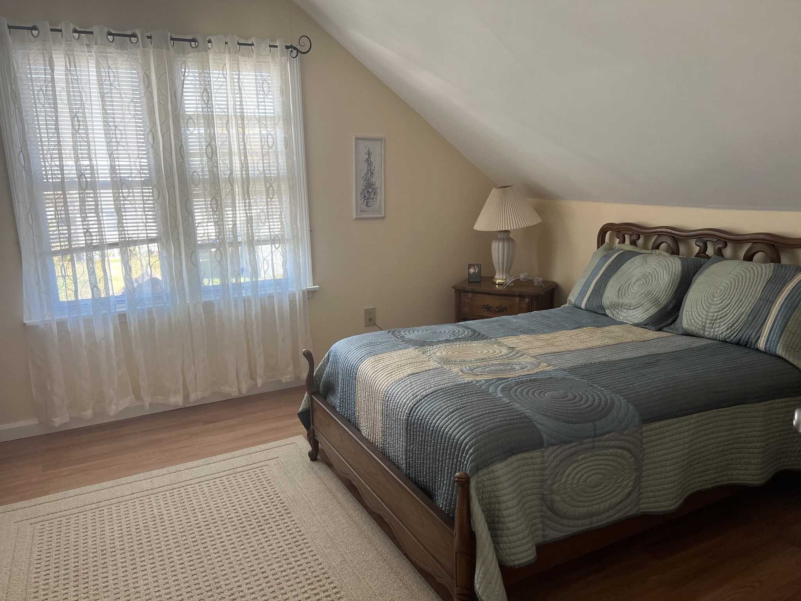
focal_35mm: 26
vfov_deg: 53.1
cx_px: 400
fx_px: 602
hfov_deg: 67.3
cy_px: 300
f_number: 1.5
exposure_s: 1/120
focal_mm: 5.7
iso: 125
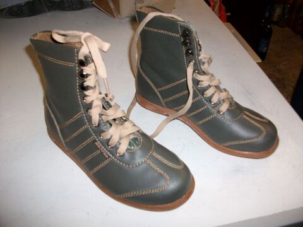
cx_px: 152
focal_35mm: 32
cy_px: 114
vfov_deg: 44.2
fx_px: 280
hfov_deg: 56.8
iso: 125
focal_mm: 5.7
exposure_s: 1/40
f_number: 2.9
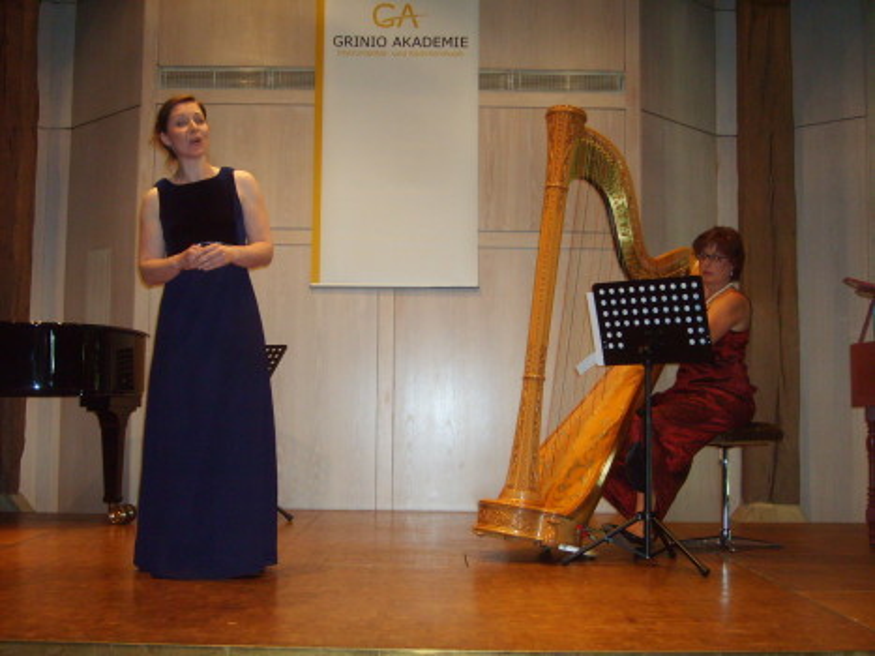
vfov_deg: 33.6
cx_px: 438
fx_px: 1087
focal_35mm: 43
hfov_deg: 43.9
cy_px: 328
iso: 193
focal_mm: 7.2
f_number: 3
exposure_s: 1/45
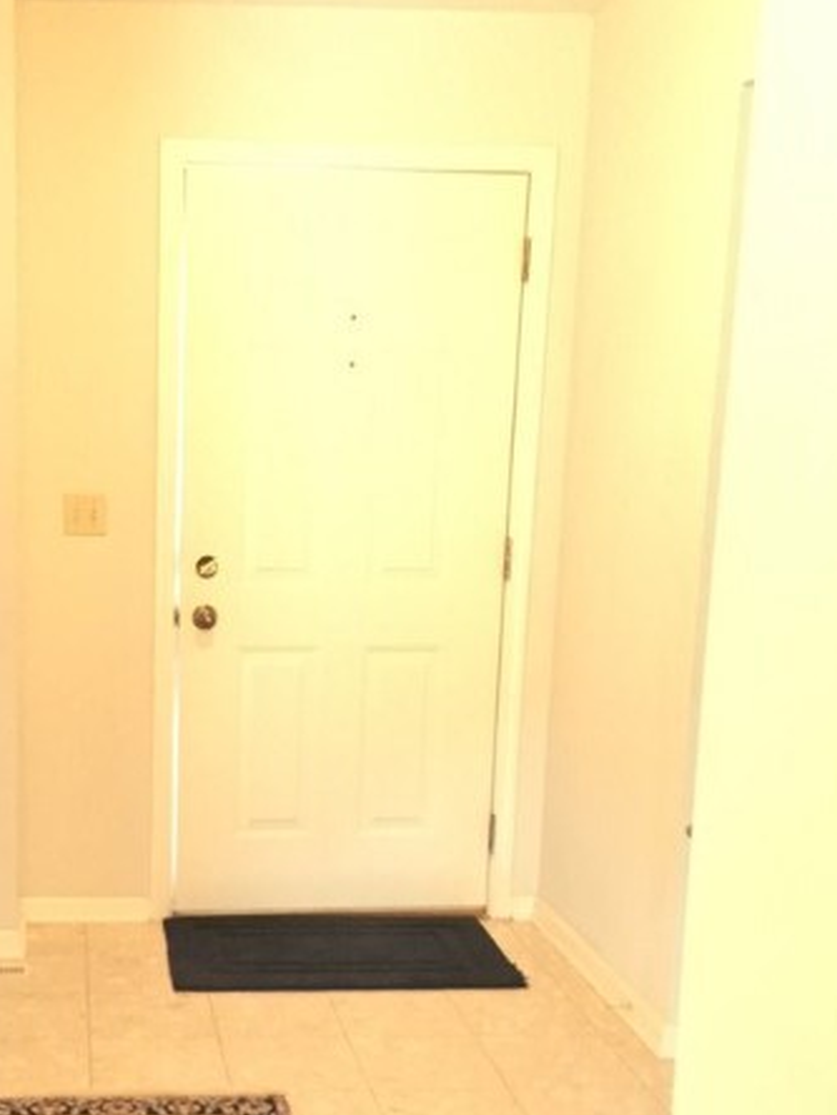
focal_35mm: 50
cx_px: 153
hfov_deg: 28.4
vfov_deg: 37.7
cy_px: 754
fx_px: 1611
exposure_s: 1/30
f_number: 2.2
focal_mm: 4.15
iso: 250
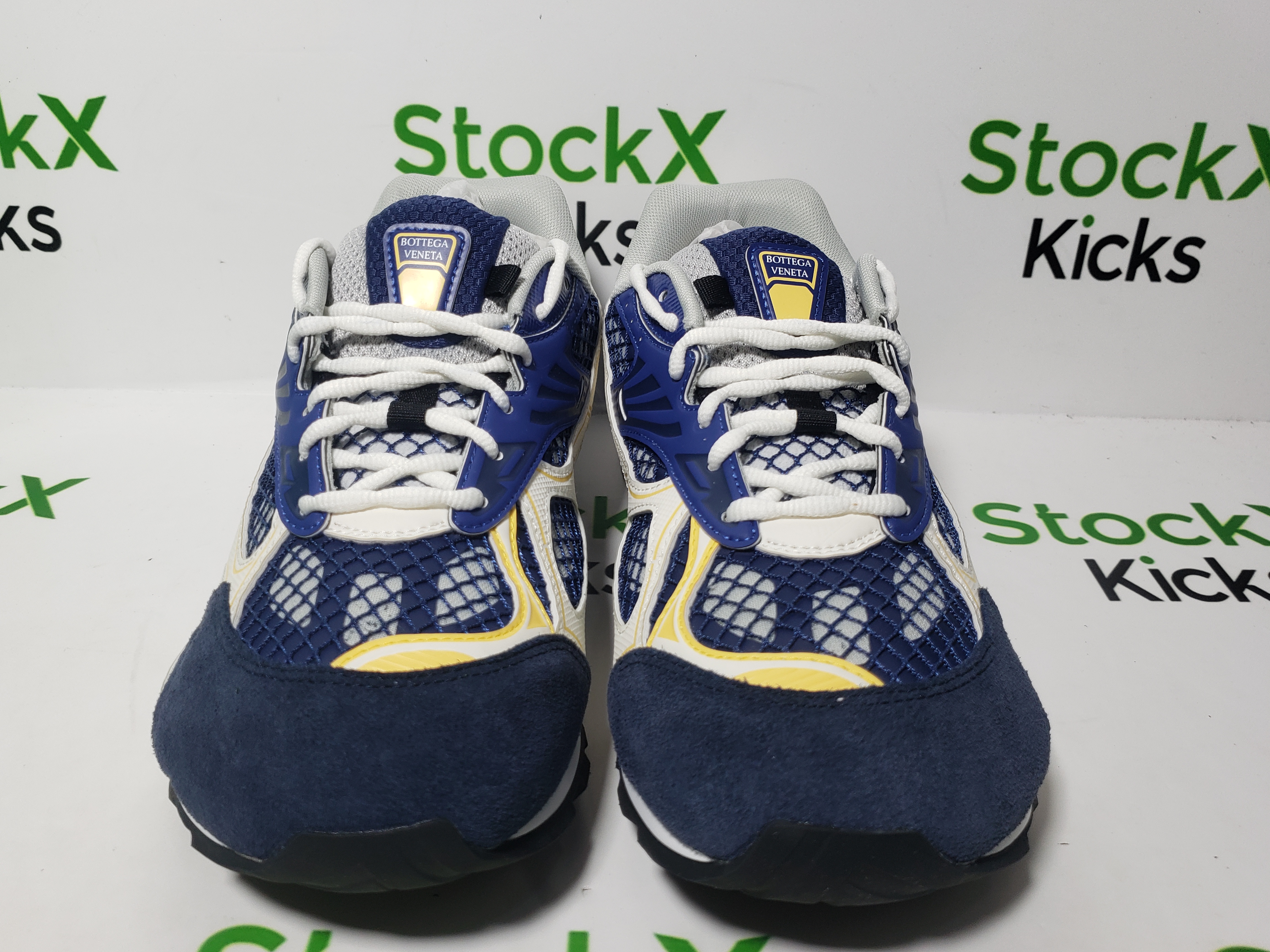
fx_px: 1027
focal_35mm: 28
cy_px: 498
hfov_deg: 63.4
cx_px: 616
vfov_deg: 49.7
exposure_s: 1/452
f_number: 1.5
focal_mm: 4.3
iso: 50
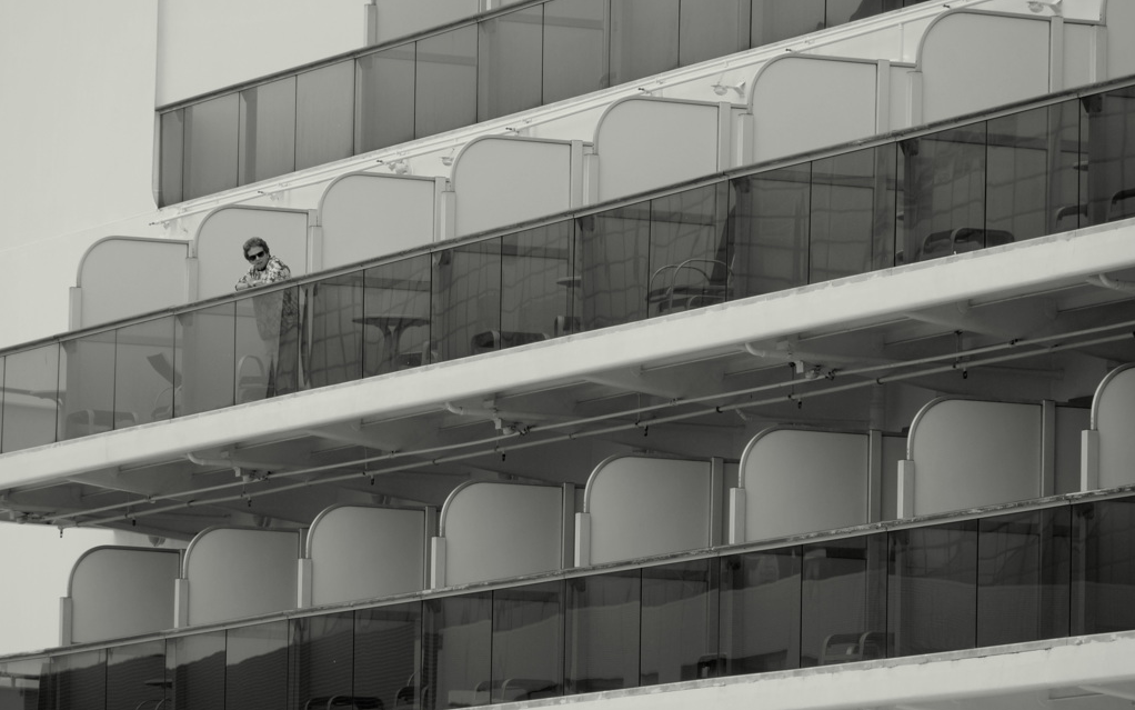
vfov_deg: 4.3
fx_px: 9466
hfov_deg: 6.9
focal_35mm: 306
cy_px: 348
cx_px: 568
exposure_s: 1/320
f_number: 6.3
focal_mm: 200
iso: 100
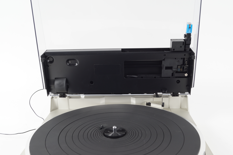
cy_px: 78
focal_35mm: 39
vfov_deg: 34.3
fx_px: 253
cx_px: 116
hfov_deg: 49.5
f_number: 13
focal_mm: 26
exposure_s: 1/125
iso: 100
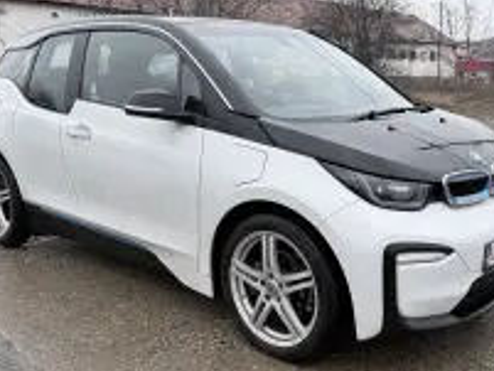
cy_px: 192
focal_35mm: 43
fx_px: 614
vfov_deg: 33.6
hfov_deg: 43.7
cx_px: 283
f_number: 1.78
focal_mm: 6.76
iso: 80
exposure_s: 1/858
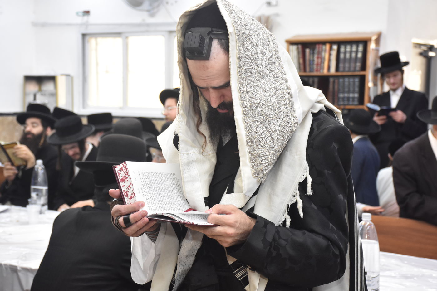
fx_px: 819
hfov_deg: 29.9
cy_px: 146
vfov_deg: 20.2
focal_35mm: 68
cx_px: 218
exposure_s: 1/100
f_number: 6.3
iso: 1600
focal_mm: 45
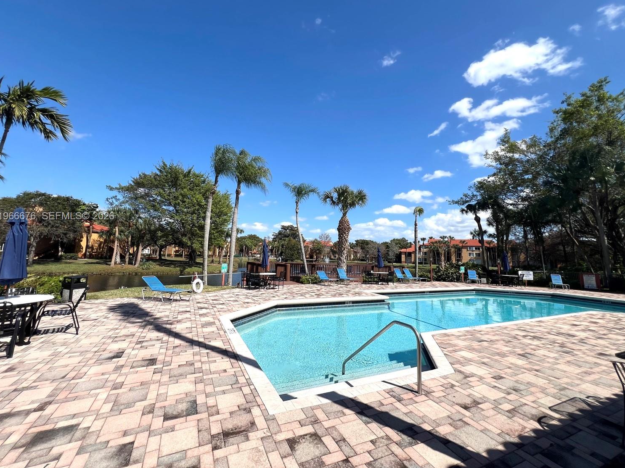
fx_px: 253
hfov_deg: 102.1
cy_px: 217
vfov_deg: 85.5
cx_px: 320
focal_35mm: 14
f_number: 1.8
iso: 32
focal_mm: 1.57
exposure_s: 1/2222
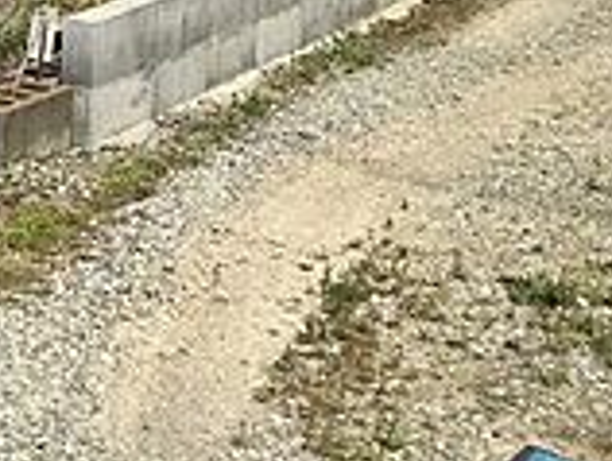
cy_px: -190
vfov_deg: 12.9
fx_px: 1948
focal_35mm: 110
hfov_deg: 16.6
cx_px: -248
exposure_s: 1/1570
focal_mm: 4.15
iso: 25
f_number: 2.2
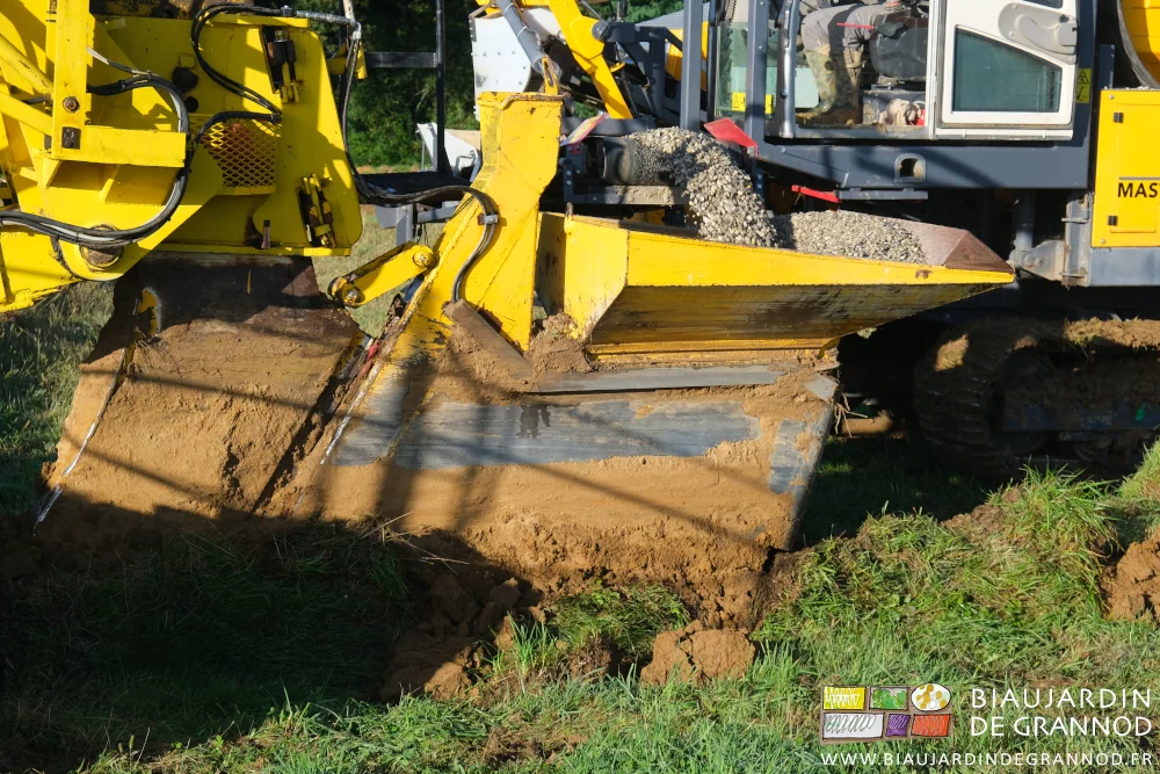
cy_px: 387
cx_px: 580
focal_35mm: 83
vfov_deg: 16.5
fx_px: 2675
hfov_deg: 24.5
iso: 320
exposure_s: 1/420
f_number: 7.1
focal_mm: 55
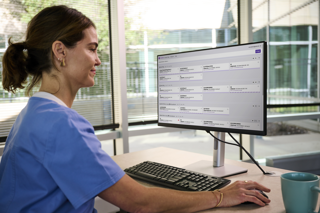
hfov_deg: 50.7
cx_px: 160
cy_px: 106
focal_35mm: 38
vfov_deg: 35.1
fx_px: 338
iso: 320
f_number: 3.5
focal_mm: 38
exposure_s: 1/250
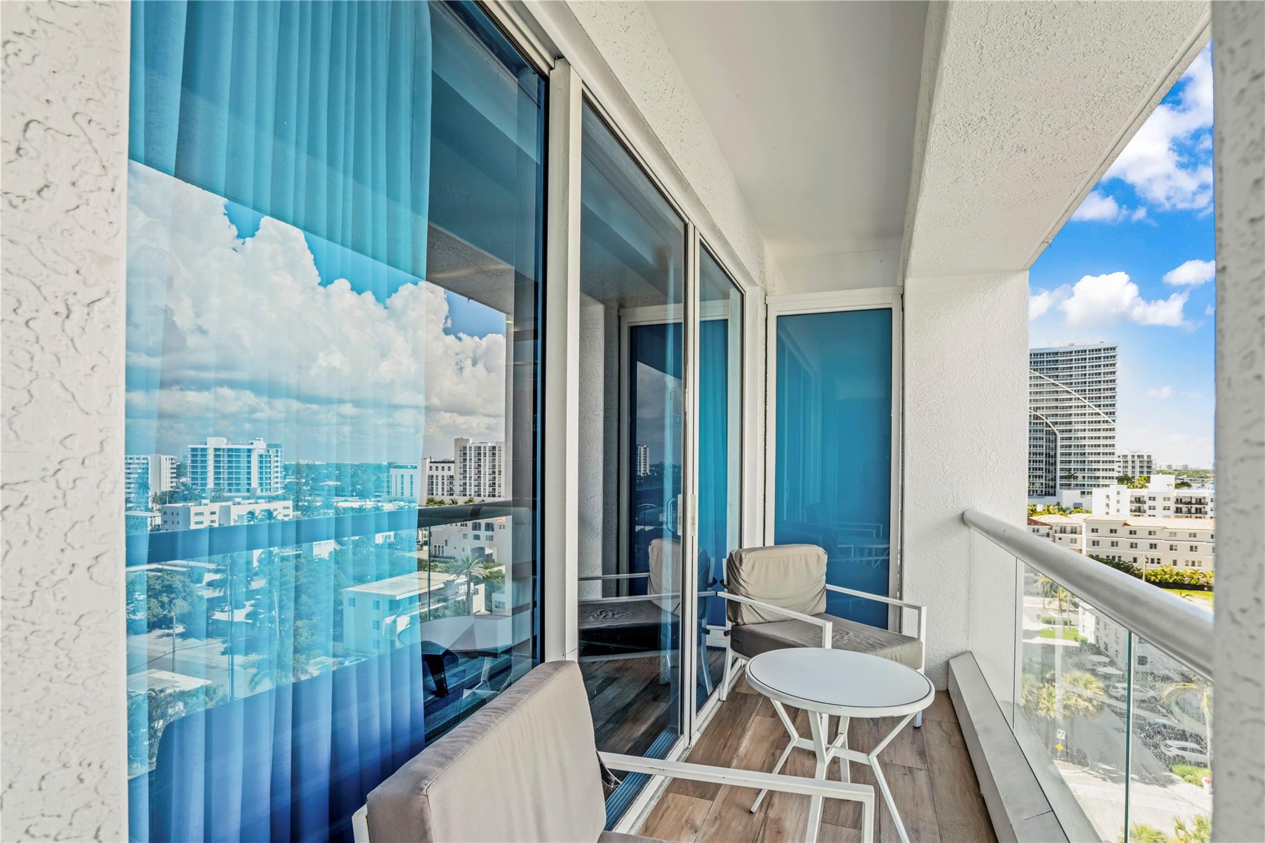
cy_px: 422
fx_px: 562
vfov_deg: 73.7
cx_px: 632
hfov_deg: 96.8
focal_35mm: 16
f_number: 8
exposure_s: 1/160
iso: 400
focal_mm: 16
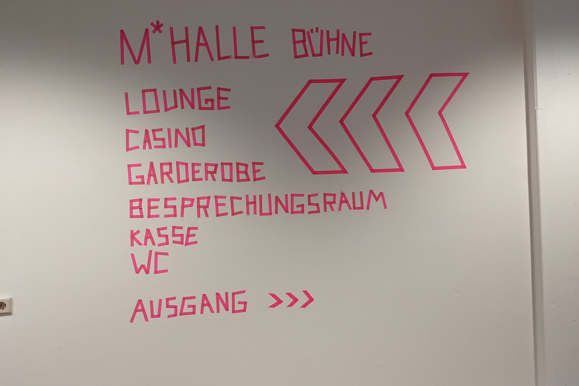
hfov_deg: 63.7
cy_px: 181
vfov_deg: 44.9
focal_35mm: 29
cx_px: 292
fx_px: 466
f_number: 1.8
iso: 1096
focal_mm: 4.44
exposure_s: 1/33.3
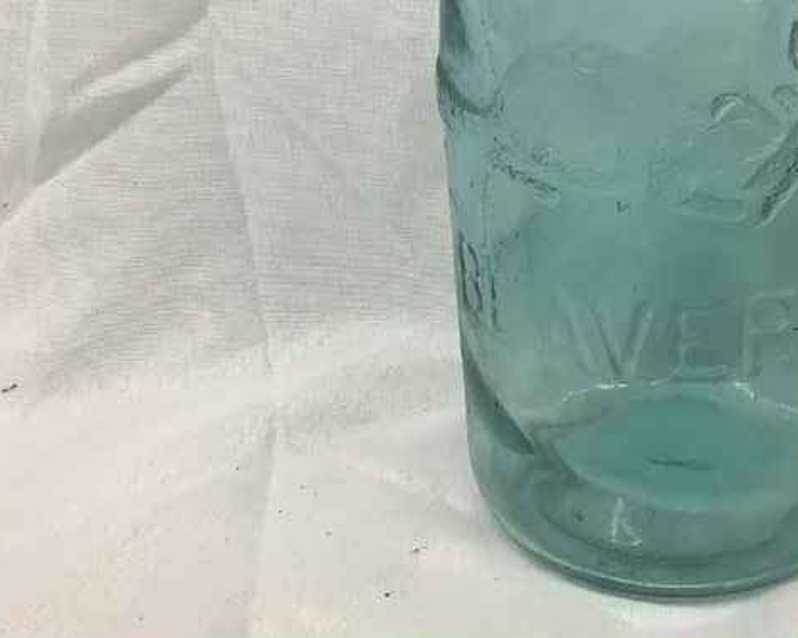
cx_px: 601
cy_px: 76
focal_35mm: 68
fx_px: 1606
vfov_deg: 22.0
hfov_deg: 27.5
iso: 64
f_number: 2.4
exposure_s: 1/50
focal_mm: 3.3
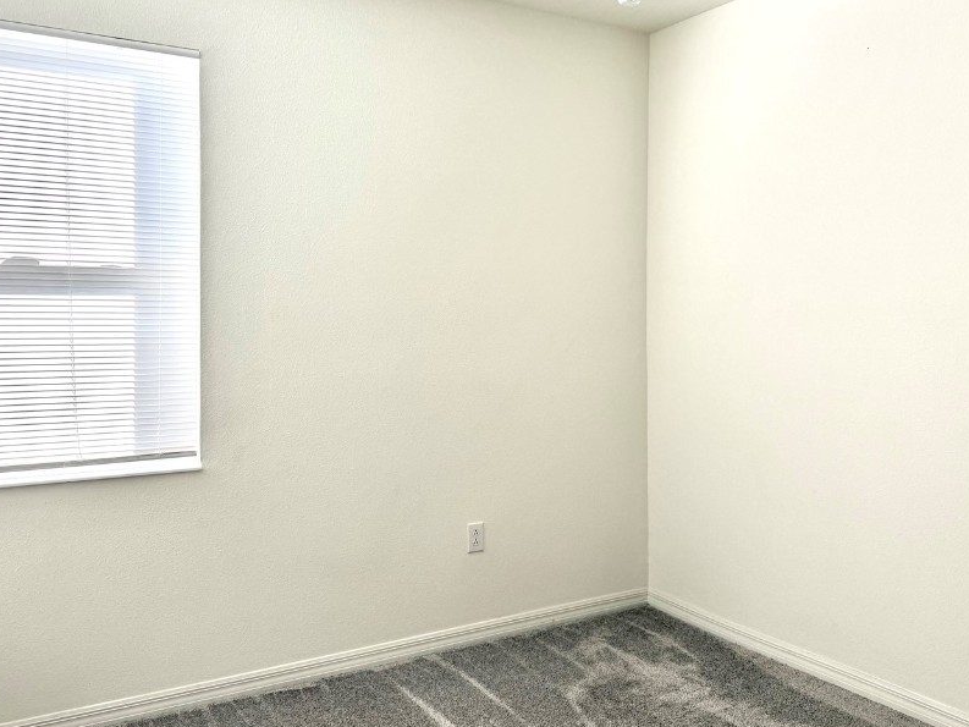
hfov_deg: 58.3
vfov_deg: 45.3
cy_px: 312
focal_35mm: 31
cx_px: 495
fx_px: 868
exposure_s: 1/360
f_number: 1.78
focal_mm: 6.76
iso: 100
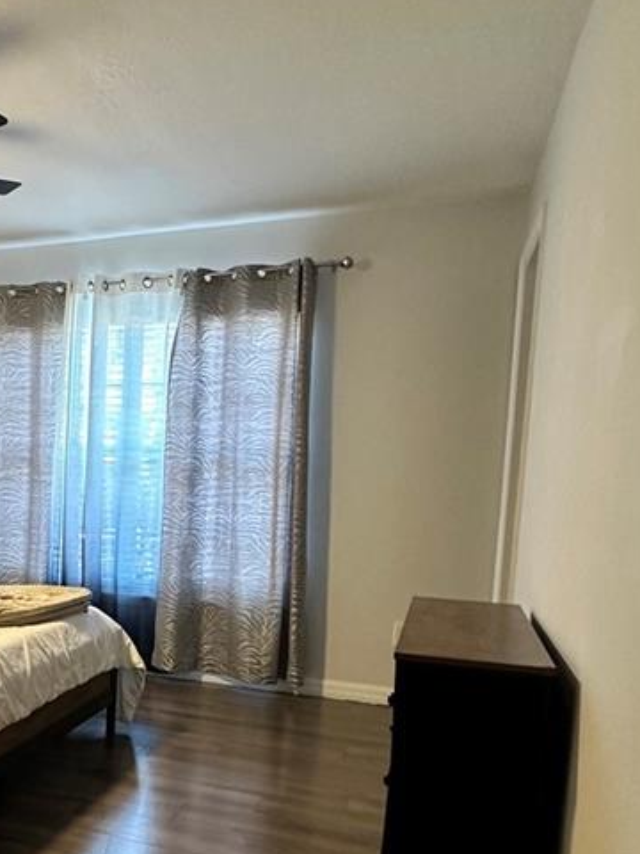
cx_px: 11
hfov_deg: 36.8
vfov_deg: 51.7
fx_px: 863
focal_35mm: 35
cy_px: 564
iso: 400
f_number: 2.2
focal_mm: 2.22
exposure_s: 1/60
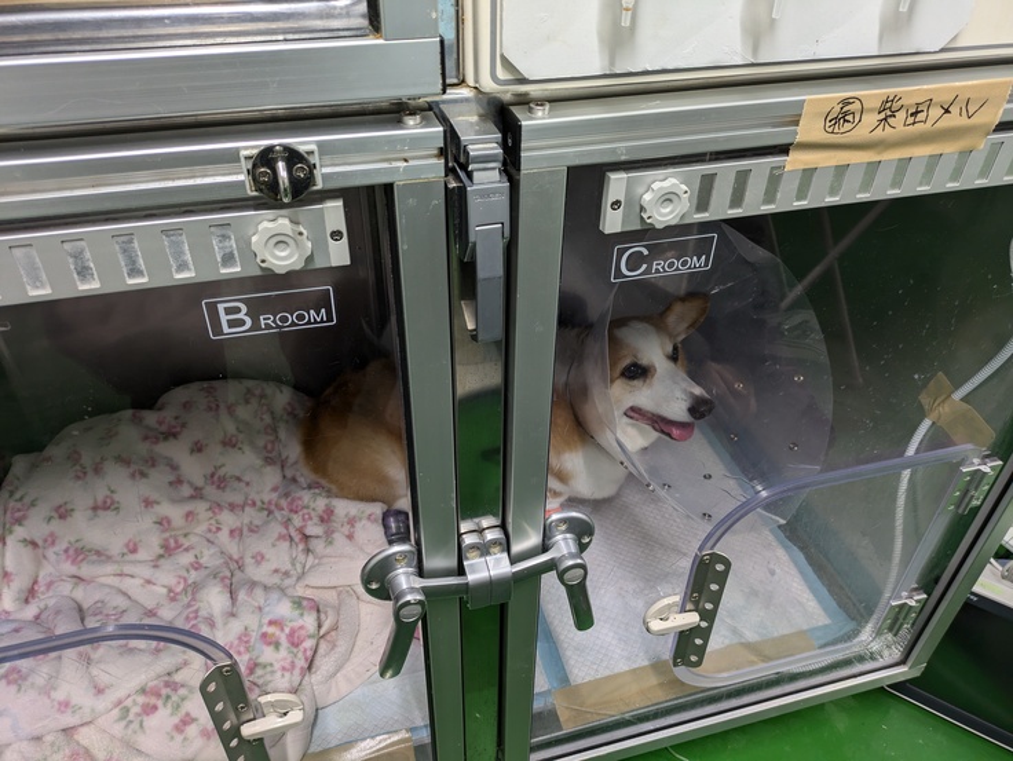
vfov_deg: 54.9
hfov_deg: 69.4
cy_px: 380
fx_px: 732
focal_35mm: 25
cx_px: 506
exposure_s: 1/50
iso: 159
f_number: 1.89
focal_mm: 5.43
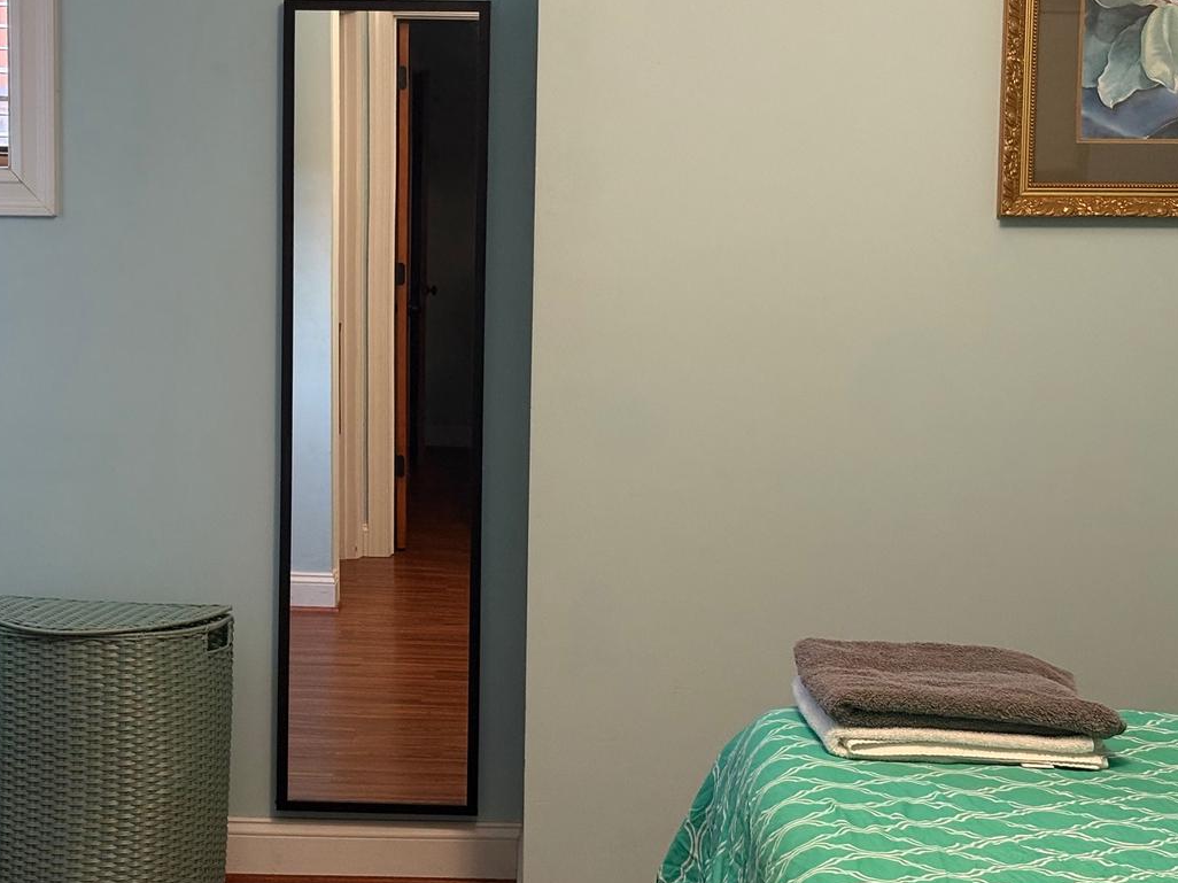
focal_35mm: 73
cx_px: 412
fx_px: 2484
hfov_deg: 26.6
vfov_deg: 20.2
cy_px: 396
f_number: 1.6
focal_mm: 5.96
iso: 320
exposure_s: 1/40
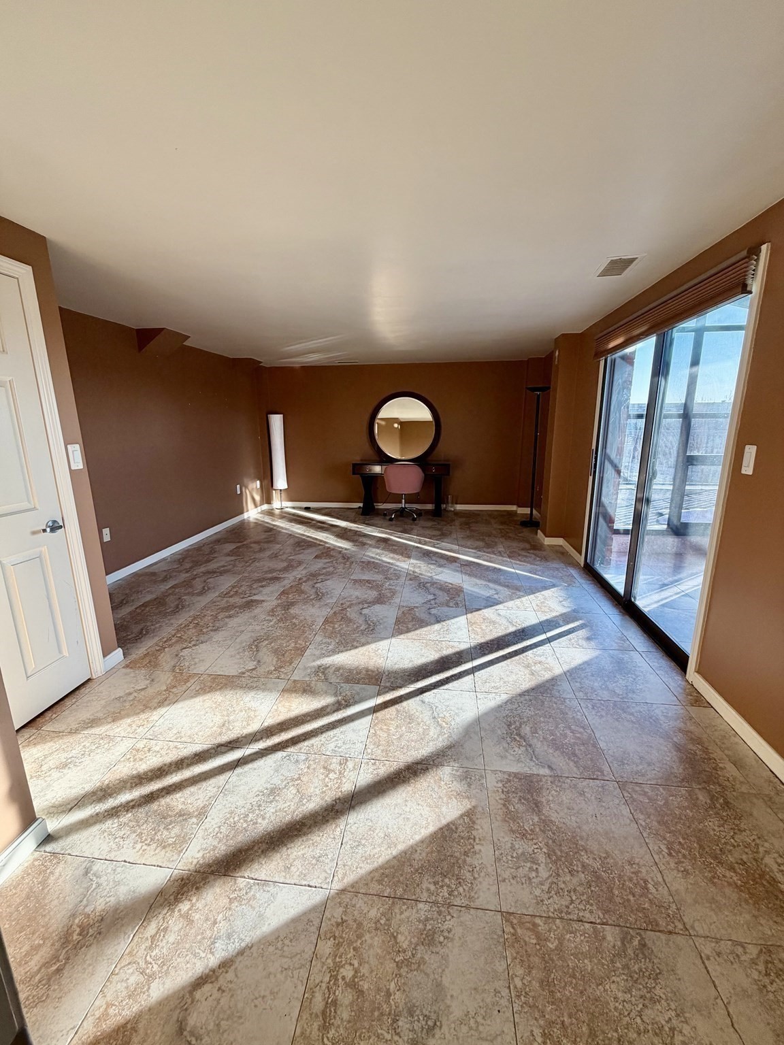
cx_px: 392
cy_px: 522
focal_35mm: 14
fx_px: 423
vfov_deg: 102.1
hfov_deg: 85.7
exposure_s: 1/121
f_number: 2.2
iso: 80
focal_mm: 2.22
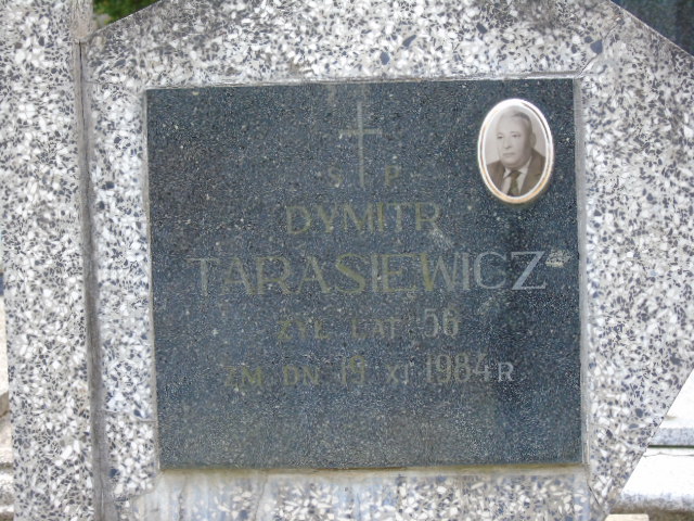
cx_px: 347
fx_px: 2847
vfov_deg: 10.4
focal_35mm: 142
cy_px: 260
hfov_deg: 13.9
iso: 400
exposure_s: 1/100
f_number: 4.7
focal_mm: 25
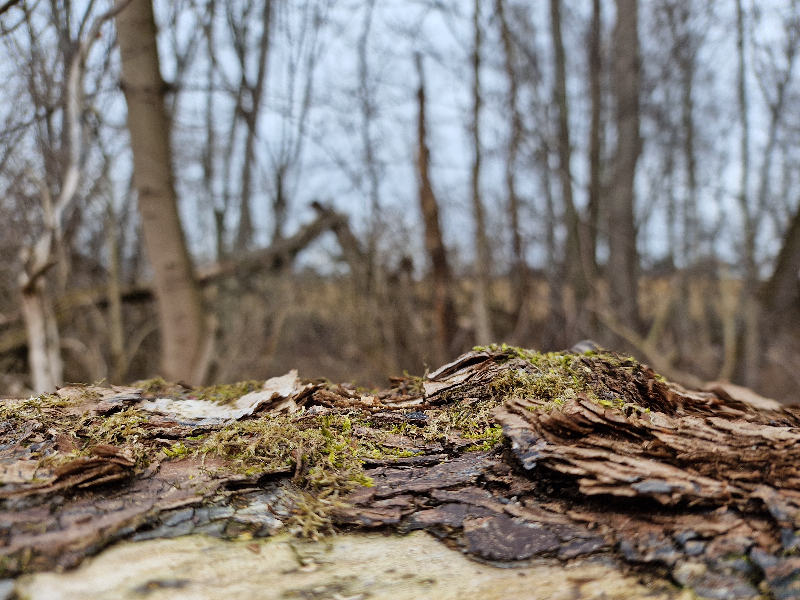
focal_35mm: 23
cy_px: 300
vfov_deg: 58.9
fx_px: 532
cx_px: 400
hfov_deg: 73.9
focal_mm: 6.4
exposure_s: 1/293
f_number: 1.8
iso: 50
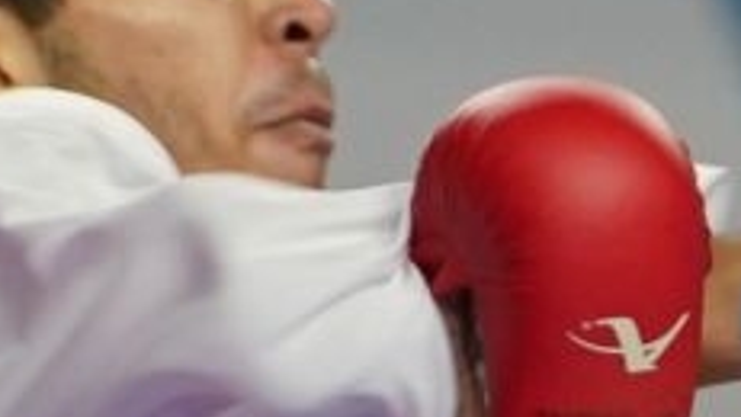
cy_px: 545
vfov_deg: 0.7
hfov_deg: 1.3
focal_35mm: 1651
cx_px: 549
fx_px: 32443
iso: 1250
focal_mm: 135
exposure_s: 1/1000
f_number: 2.8
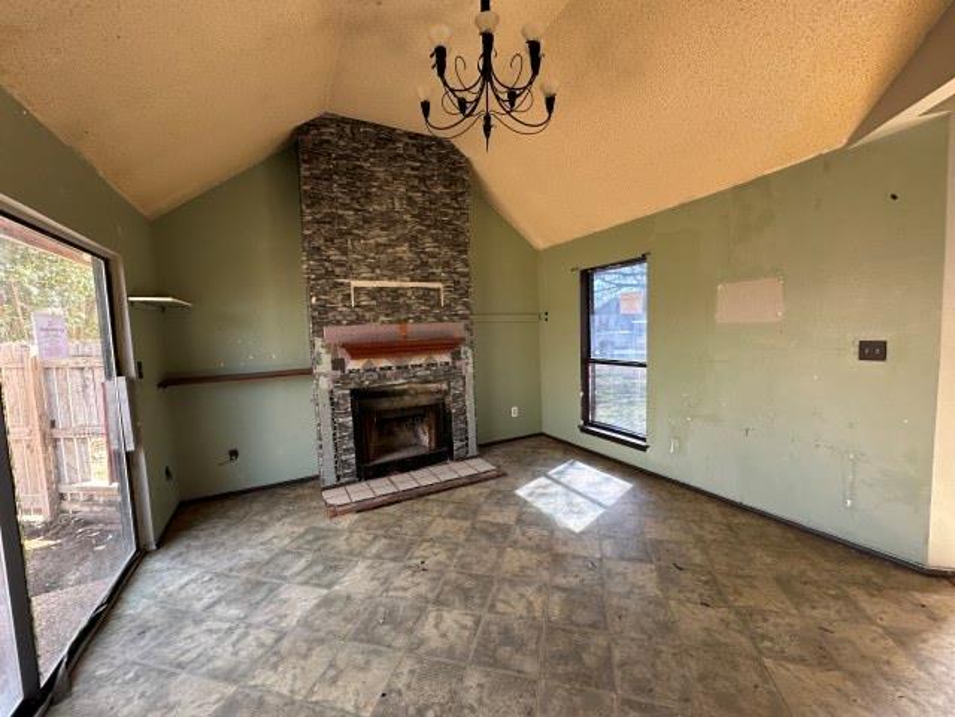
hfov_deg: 102.1
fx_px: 386
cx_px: 478
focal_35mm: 14
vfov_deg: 85.7
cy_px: 358
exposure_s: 1/99
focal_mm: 2.22
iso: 100
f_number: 2.2
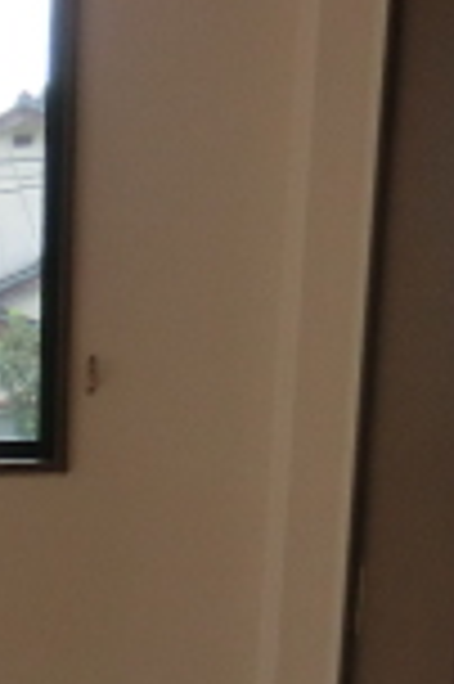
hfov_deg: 10.9
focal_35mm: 105
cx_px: -656
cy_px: 918
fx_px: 1991
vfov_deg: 18.0
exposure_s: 1/160
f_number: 3.2
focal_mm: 4.3
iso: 80
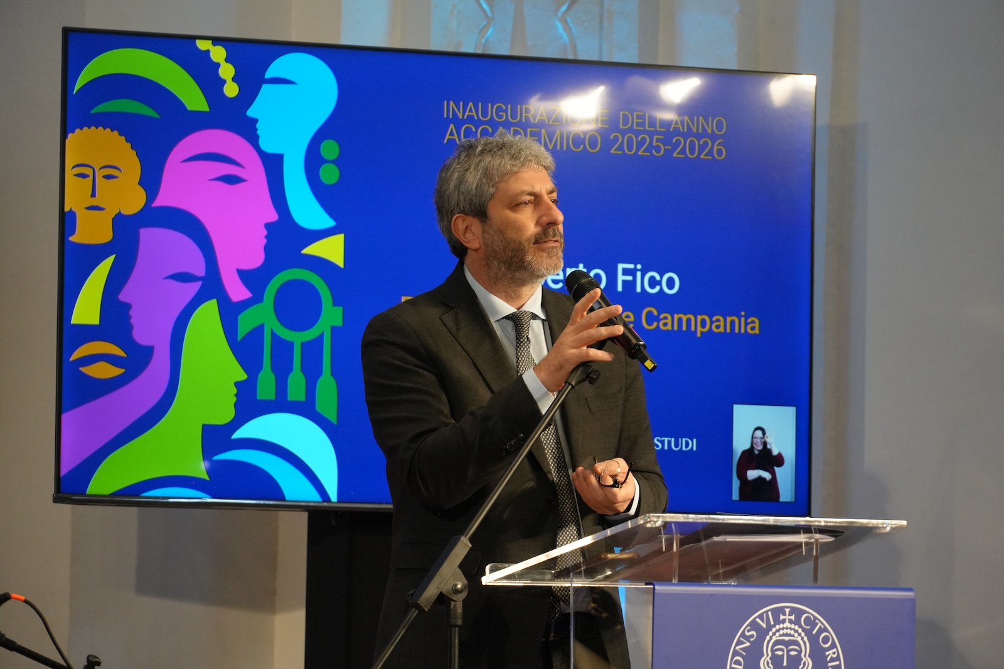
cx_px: 502
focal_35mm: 195
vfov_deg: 7.0
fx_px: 5438
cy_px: 334
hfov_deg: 10.5
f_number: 5.6
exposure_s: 1/250
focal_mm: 130
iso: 2000
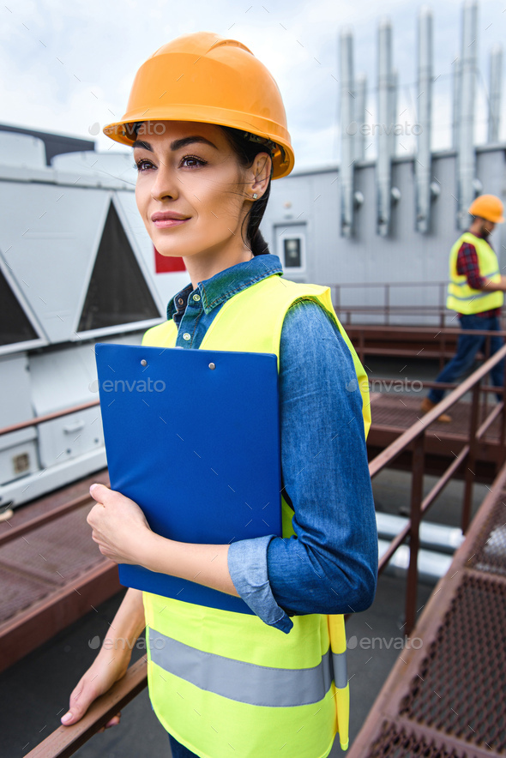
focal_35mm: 30
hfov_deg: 43.6
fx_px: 632
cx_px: 253
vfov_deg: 61.9
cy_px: 379
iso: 100
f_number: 4
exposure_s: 1/800
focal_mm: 30
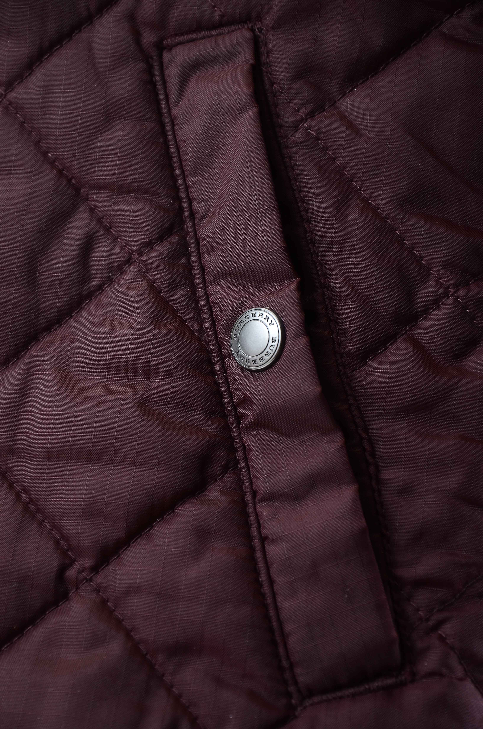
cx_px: 242
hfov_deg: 9.3
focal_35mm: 147
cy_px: 364
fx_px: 2972
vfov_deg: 14.0
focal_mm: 98
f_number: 6.3
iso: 160
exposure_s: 1/60
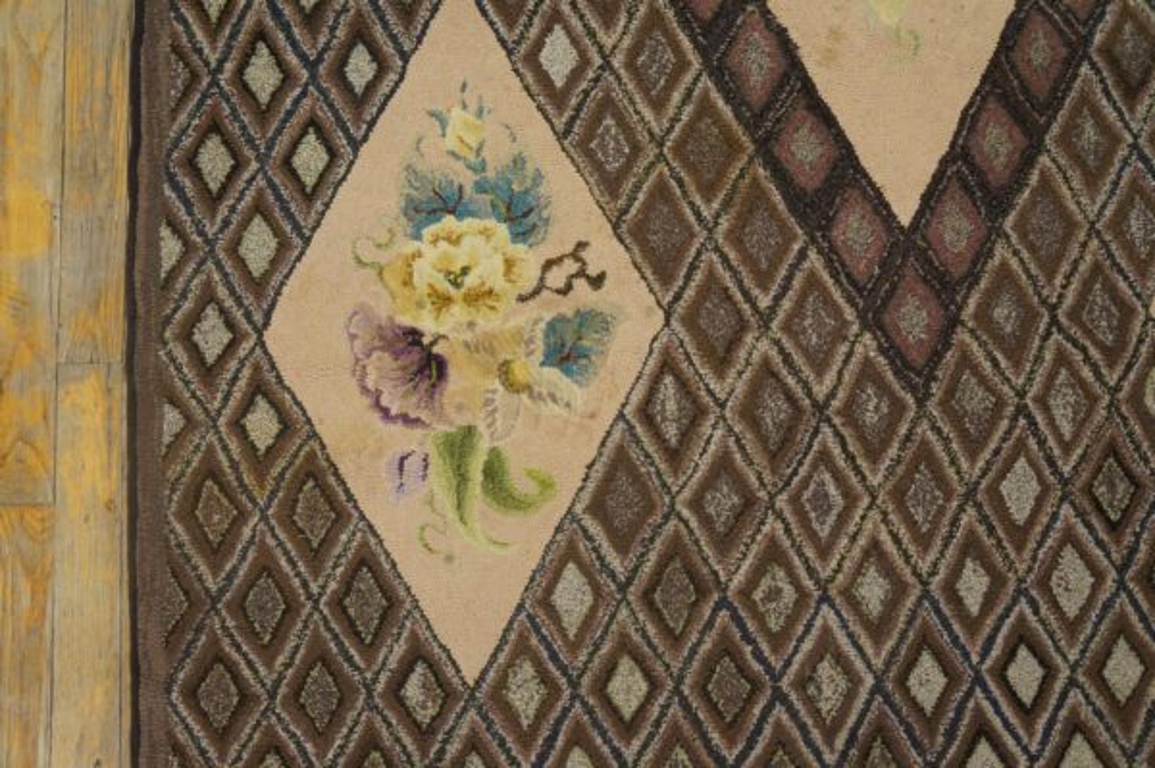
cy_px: 384
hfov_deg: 62.0
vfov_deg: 43.5
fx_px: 962
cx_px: 578
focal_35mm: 30
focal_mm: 20
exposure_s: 1/160
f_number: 4
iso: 2500
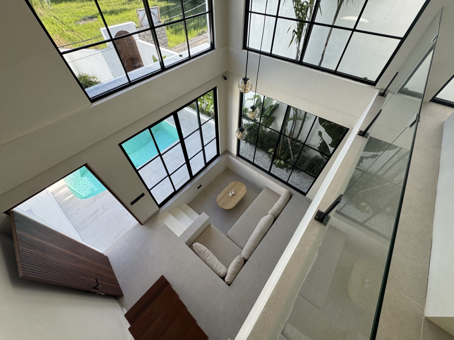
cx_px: 227
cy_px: 170
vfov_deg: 85.7
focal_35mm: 14
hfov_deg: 102.1
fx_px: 184
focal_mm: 2.22
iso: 40
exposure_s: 1/261
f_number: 2.2
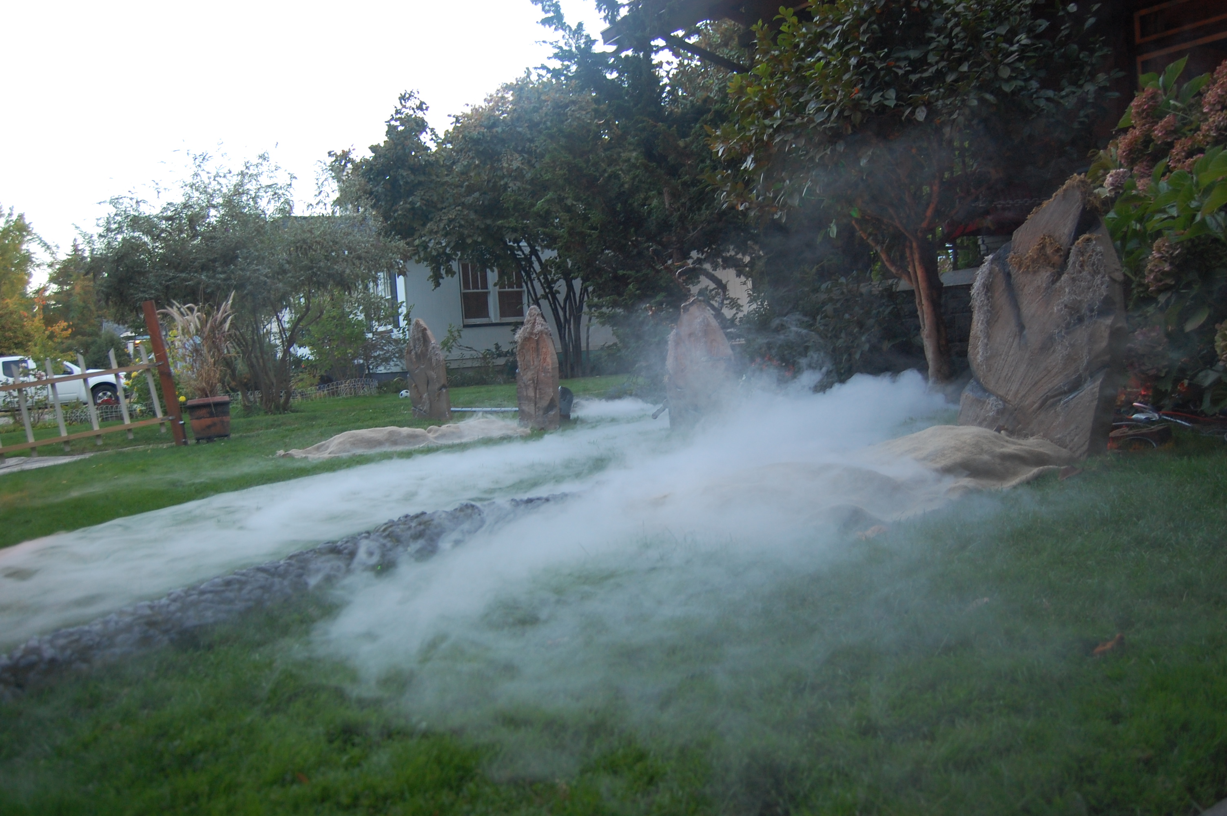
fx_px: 1124
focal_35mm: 33
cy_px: 408
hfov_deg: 57.3
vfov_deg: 39.9
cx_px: 614
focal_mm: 22
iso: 450
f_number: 3.8
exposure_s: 1/30
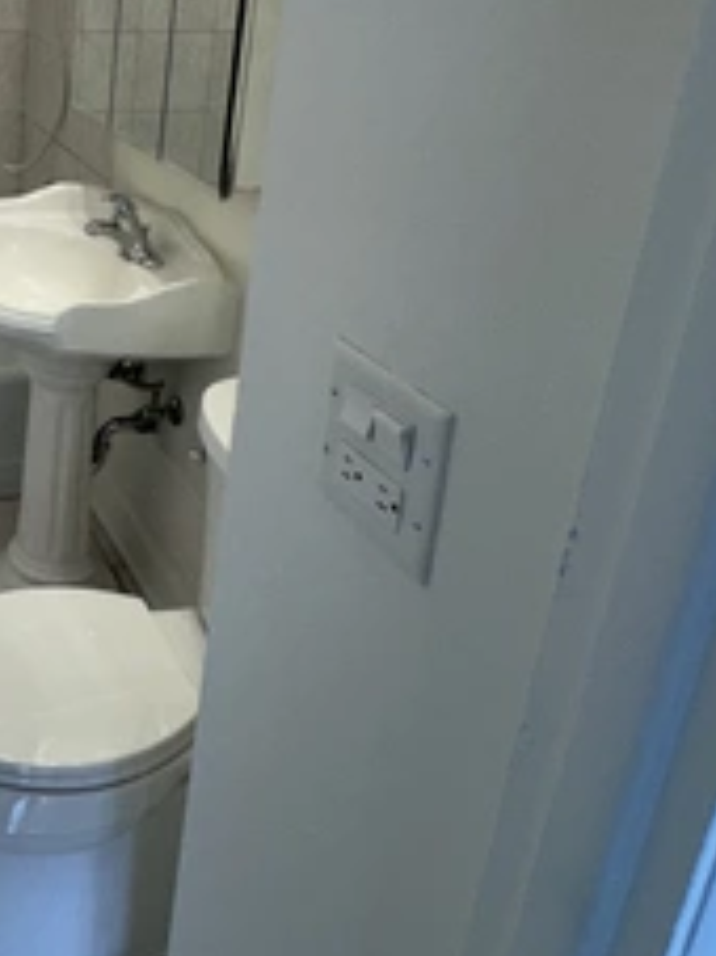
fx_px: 1021
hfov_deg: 33.7
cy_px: 198
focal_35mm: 37
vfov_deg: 47.6
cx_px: -67
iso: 100
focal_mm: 2.22
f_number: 2.2
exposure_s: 1/120
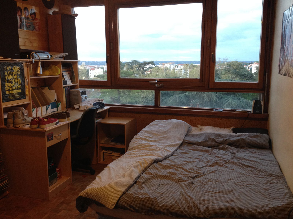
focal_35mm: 35
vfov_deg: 40.7
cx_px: 146
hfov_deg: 52.6
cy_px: 110
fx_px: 296
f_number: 2.4
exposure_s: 1/20
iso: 125
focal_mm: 4.28
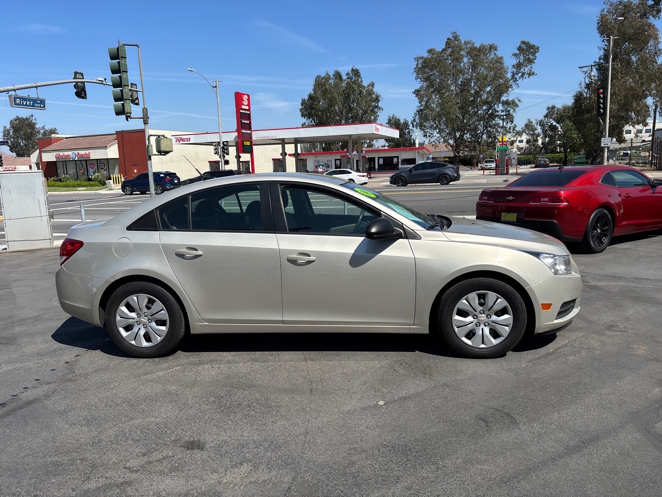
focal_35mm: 26
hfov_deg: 67.3
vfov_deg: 53.1
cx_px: 331
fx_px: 497
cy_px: 248
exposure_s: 1/3413
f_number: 1.6
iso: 50
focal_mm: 5.96
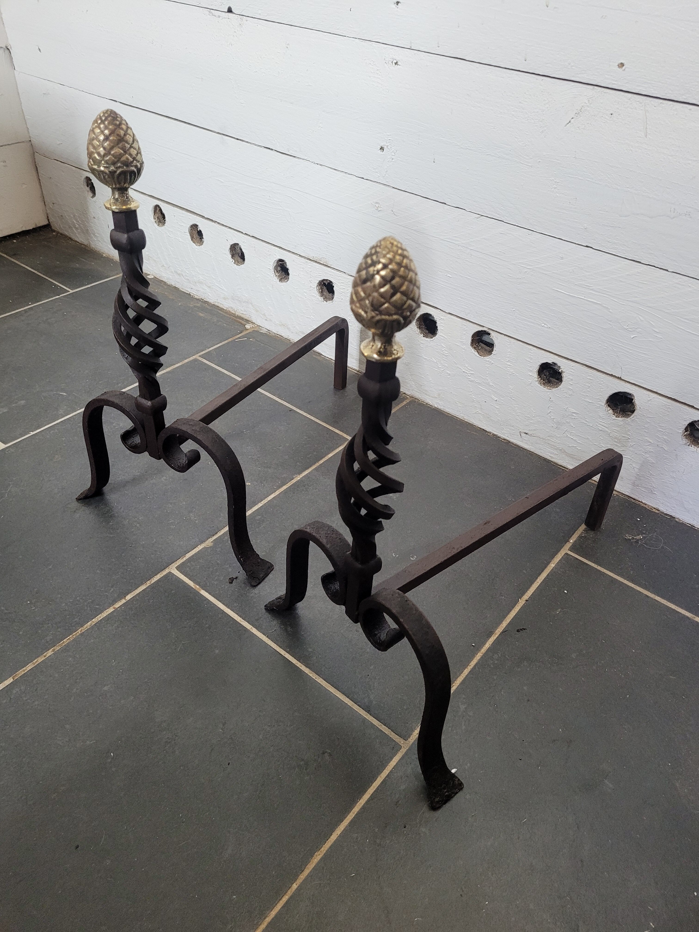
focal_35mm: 26
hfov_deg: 53.1
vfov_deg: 67.3
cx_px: 350
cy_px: 466
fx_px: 700
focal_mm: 5.4
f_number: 1.8
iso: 320
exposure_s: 1/100
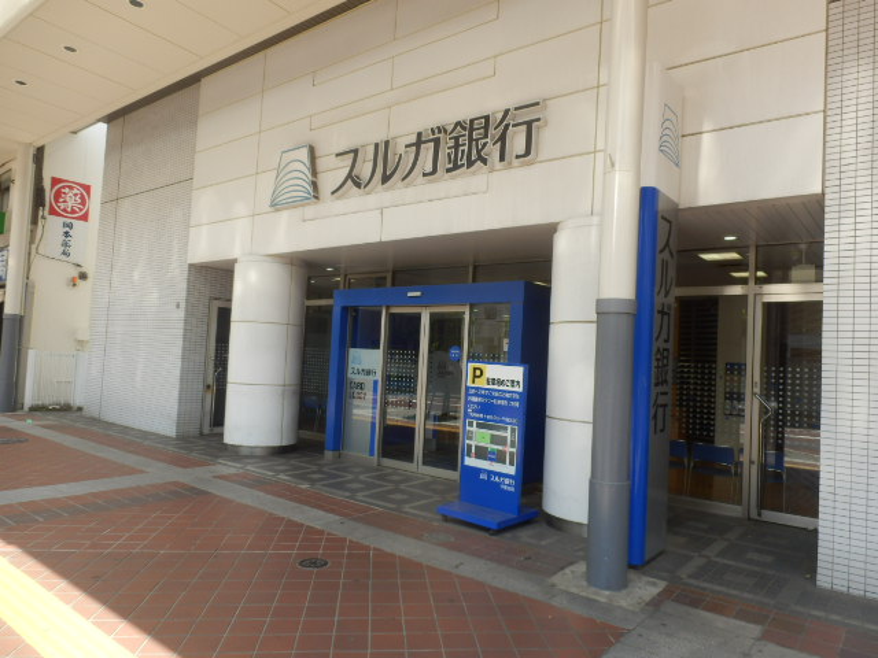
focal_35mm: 24
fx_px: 609
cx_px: 439
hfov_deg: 71.6
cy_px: 329
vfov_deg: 56.8
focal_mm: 4.2
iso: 80
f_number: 3
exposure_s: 1/250
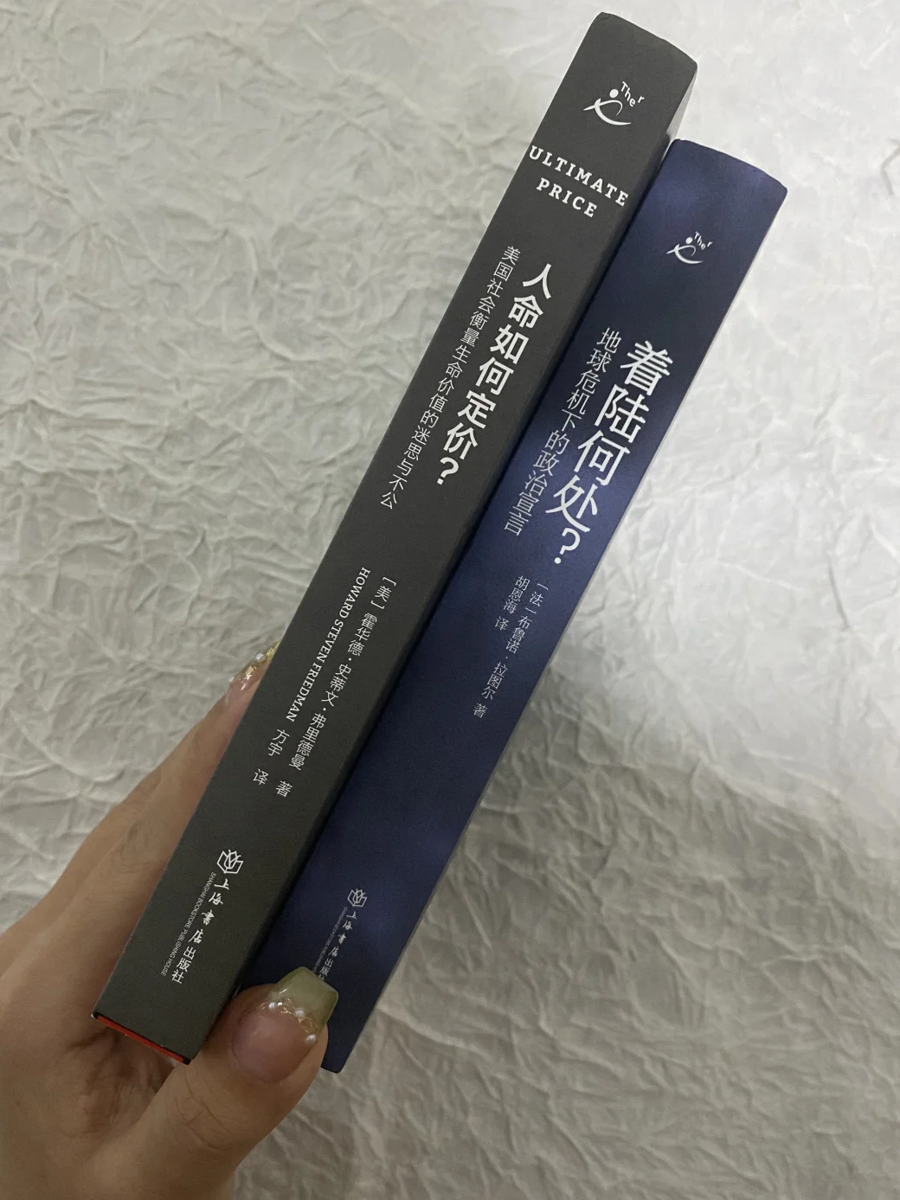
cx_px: 445
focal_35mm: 27
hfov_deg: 51.3
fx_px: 936
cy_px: 594
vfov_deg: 65.3
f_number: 1.8
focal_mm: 4.25
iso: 400
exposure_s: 1/60
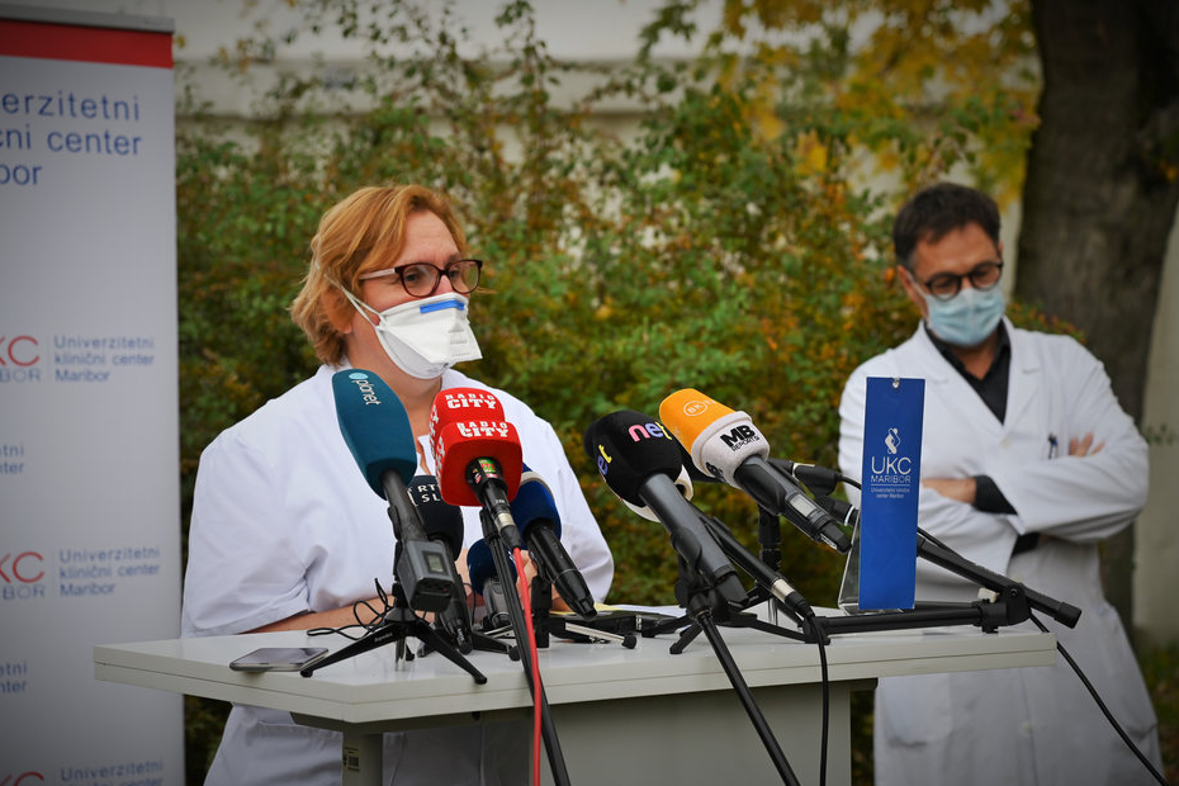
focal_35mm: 99
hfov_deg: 20.6
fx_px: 3242
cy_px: 395
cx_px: 590
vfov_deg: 13.8
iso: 200
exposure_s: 1/250
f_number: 5.6
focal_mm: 98
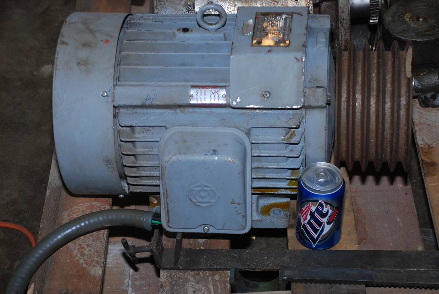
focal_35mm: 93
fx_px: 1135
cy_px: 147
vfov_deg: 14.7
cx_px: 220
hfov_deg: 21.9
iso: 200
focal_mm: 62
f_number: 5.3
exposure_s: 1/60
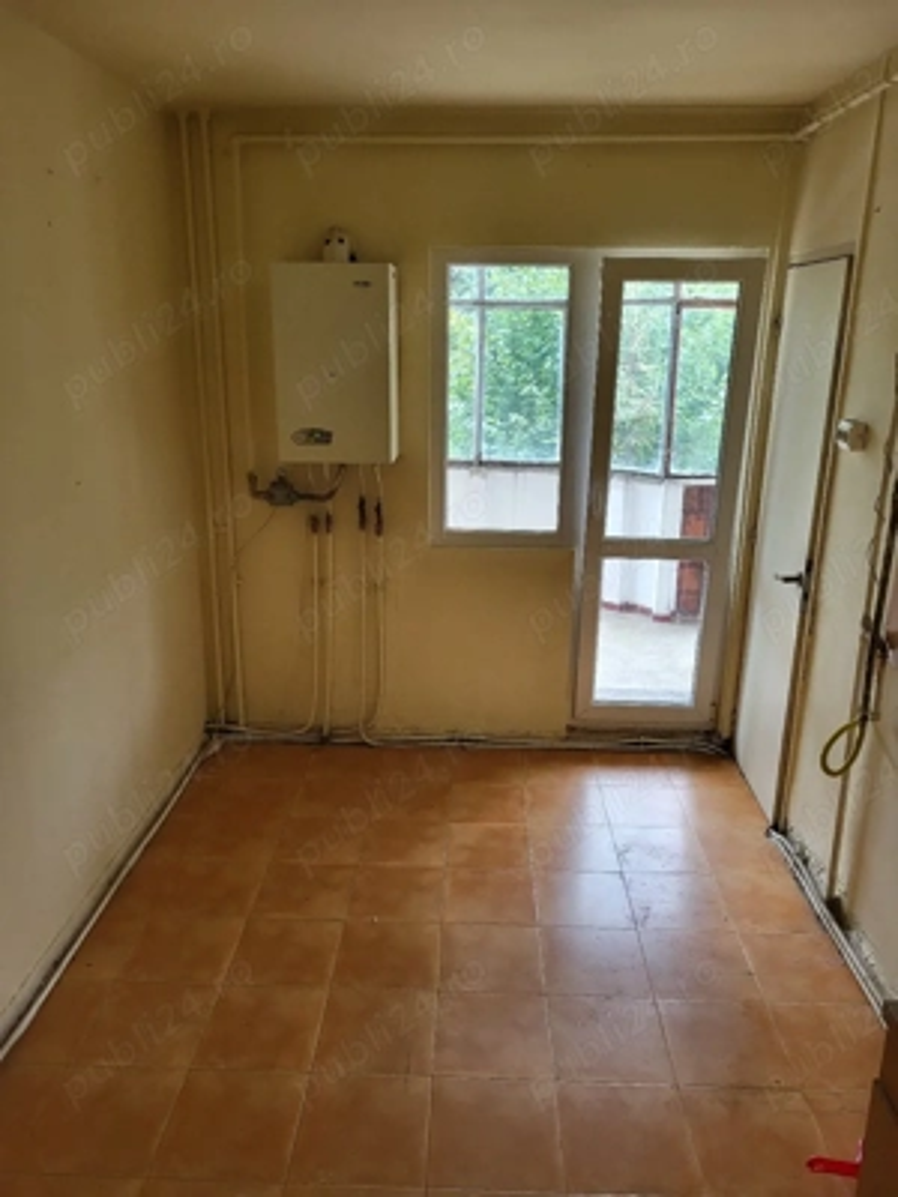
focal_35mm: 26
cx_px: 449
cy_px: 598
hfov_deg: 53.1
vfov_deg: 67.3
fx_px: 899
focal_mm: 5.4
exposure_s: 1/101
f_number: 1.8
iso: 160
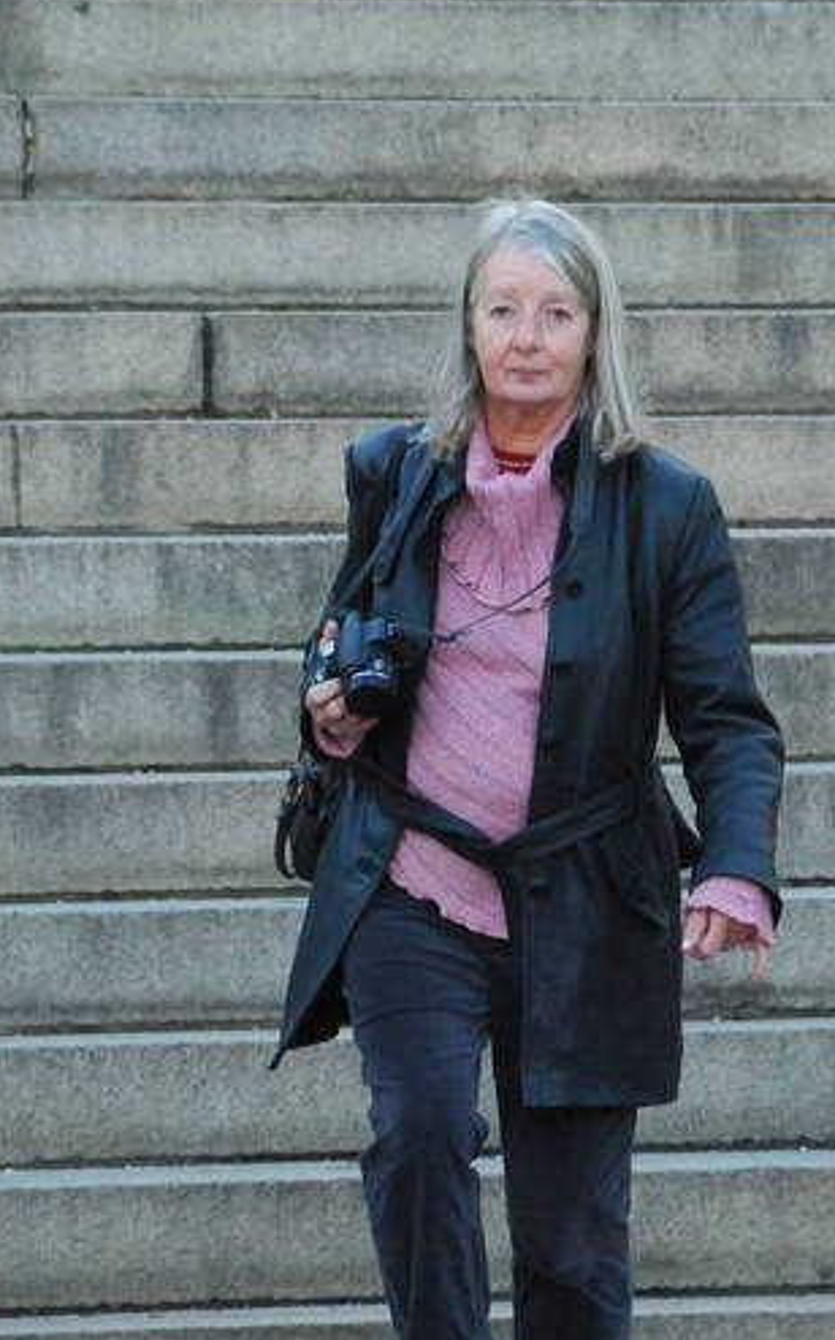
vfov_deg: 4.8
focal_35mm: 434
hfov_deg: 3.0
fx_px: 15830
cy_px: 540
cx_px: 431
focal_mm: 200
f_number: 5.6
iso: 1600
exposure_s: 1/320
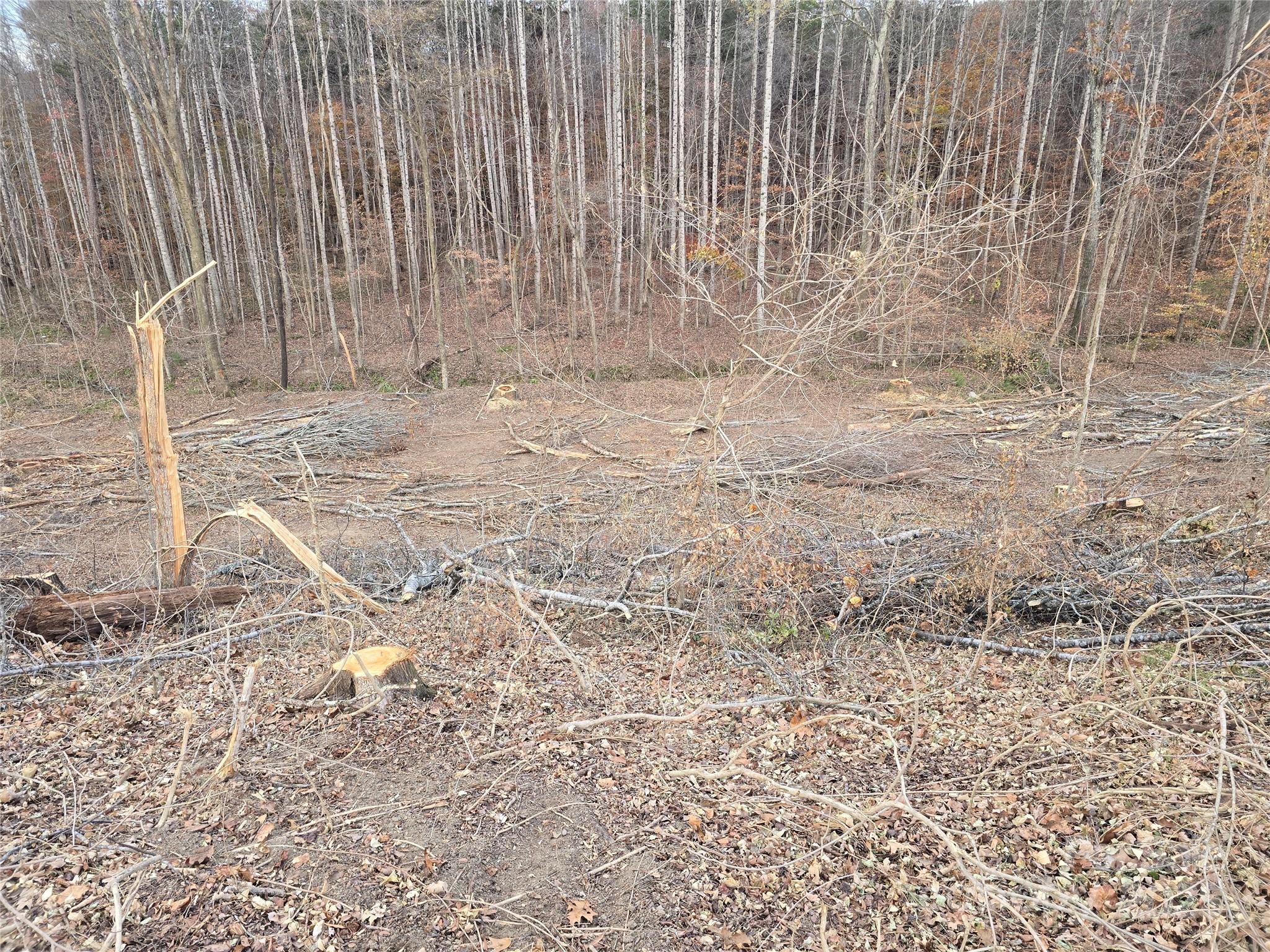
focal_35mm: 23
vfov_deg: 58.9
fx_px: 844
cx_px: 635
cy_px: 476
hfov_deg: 73.9
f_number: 1.7
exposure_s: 1/180
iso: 100
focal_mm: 6.3
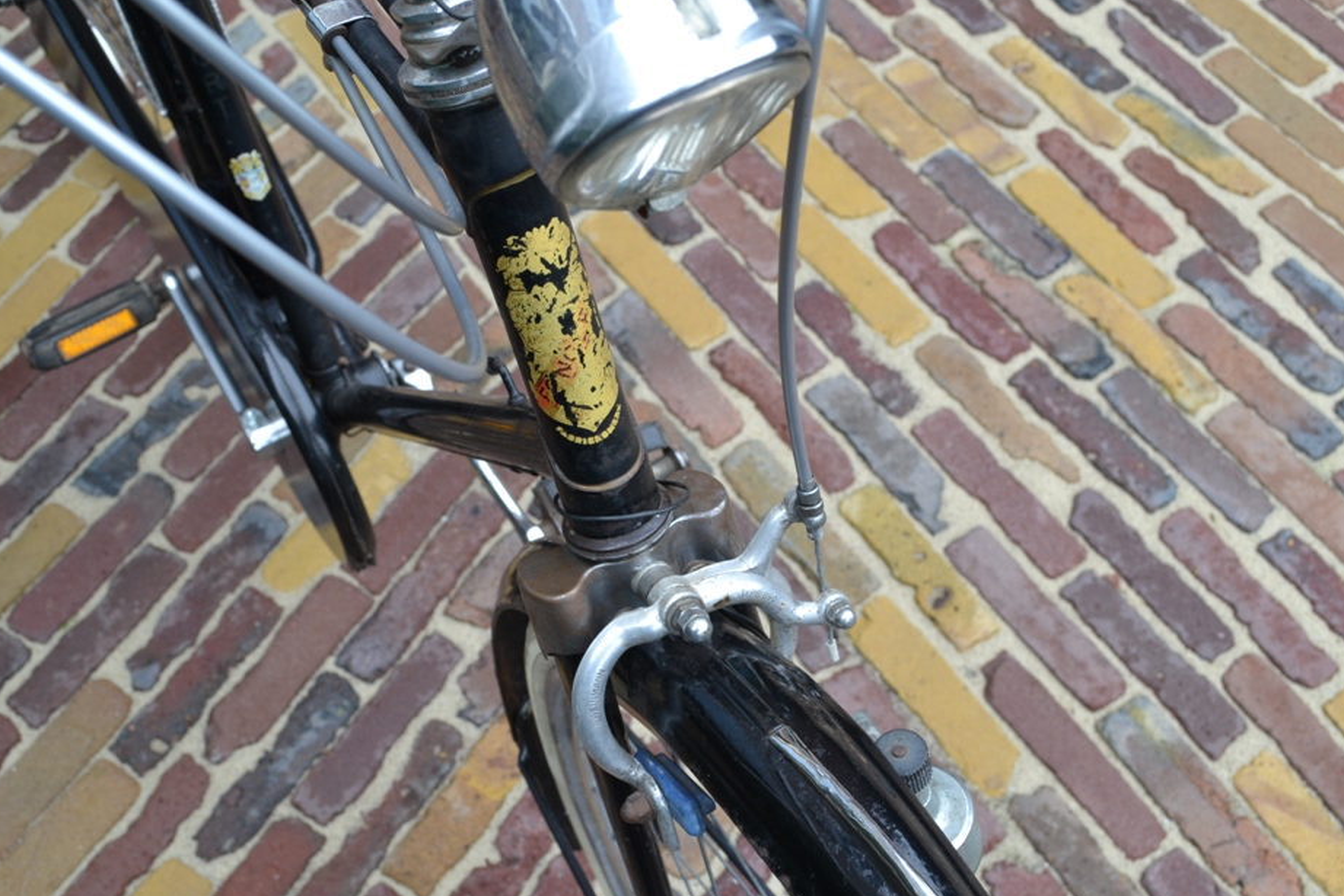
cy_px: 492
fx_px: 1493
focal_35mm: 40
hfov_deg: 48.4
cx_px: 606
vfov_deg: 33.4
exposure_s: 1/80
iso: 400
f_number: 8
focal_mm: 24
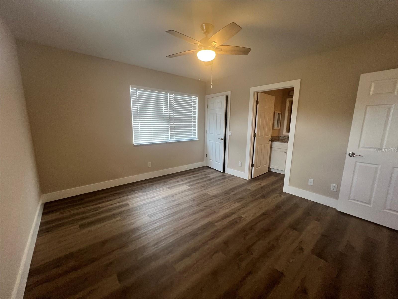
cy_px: 150
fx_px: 149
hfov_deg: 106.2
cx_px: 199
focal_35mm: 13
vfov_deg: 89.9
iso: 200
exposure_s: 1/120
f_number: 1.8
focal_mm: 1.57
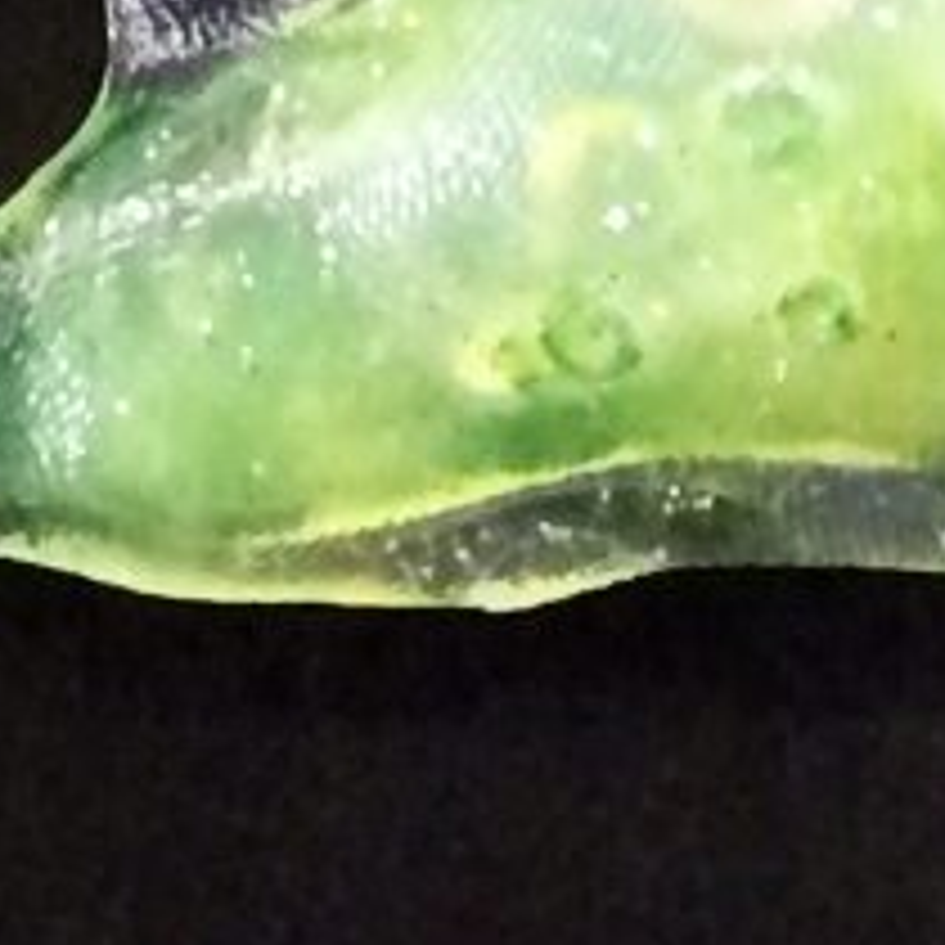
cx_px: -1228
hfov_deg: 6.5
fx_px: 7999
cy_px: -2462
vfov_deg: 6.0
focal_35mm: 259
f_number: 2.2
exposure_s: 1/30
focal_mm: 4.12
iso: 64
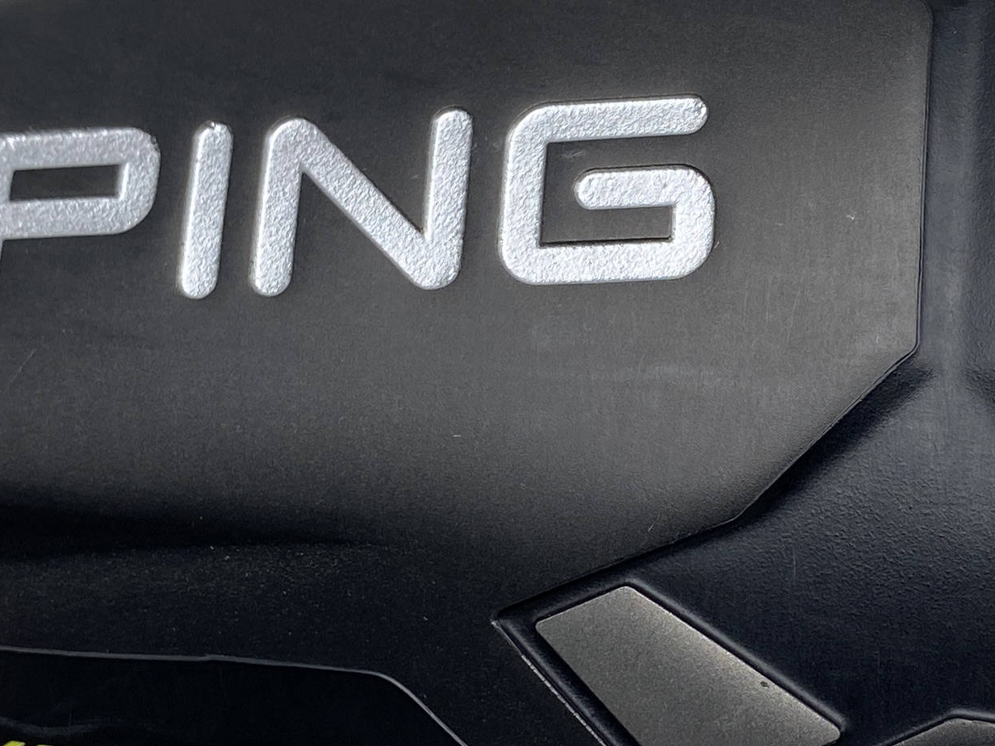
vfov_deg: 17.3
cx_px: 771
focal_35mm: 85
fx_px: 2443
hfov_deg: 22.7
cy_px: 548
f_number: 1.8
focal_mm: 4.25
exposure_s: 1/268
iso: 32
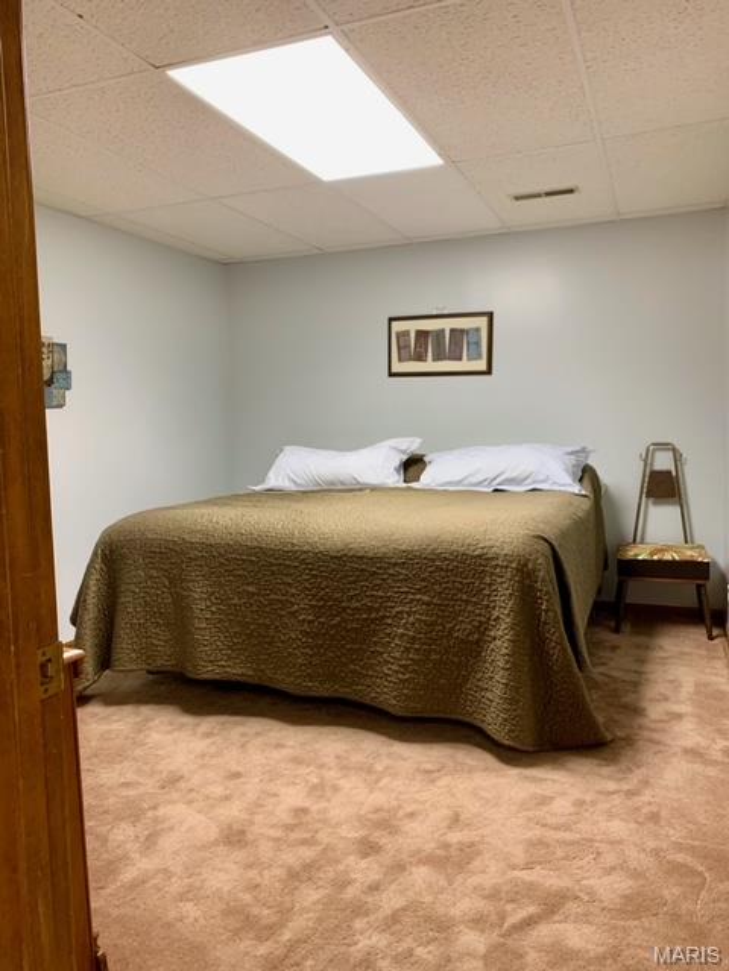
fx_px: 730
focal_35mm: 26
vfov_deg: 67.3
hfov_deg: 53.1
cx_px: 364
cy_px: 486
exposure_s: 1/60
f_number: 1.8
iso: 160
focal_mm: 4.25
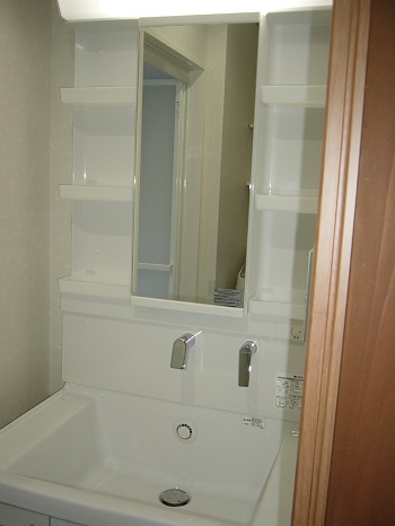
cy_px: 263
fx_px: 532
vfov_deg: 52.6
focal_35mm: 35
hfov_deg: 40.7
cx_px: 198
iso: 100
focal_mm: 5.8
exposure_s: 1/60
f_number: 2.8
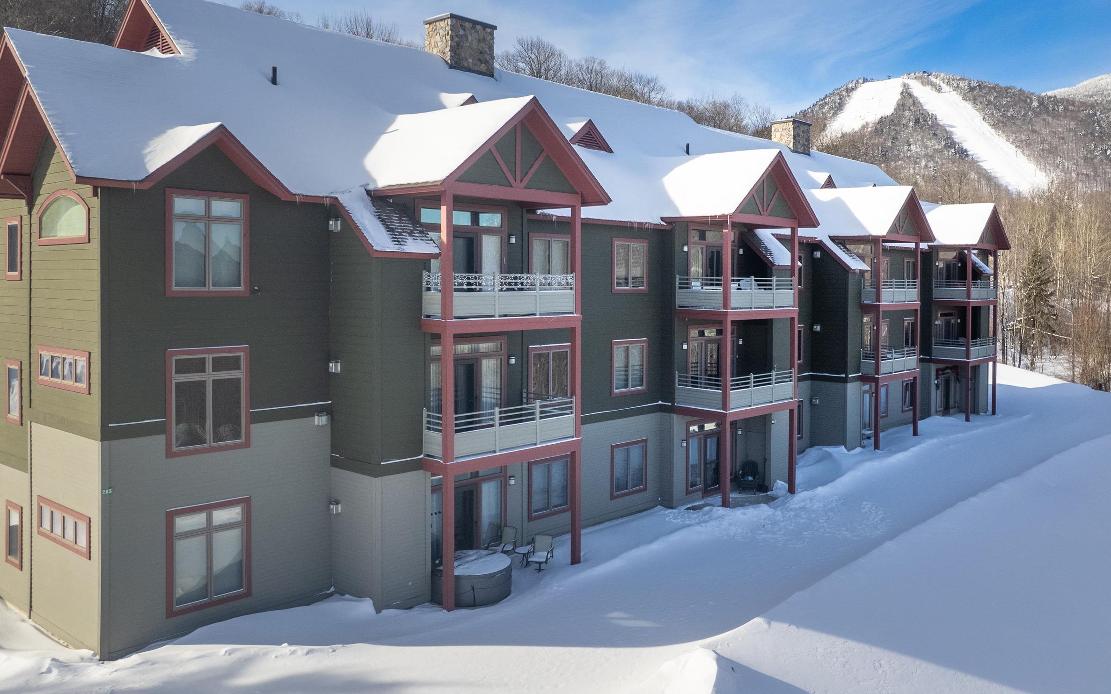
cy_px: 289
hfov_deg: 64.1
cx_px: 663
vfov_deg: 43.0
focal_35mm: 29
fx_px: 878
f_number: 2.8
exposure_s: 1/320
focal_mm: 8.38
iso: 150
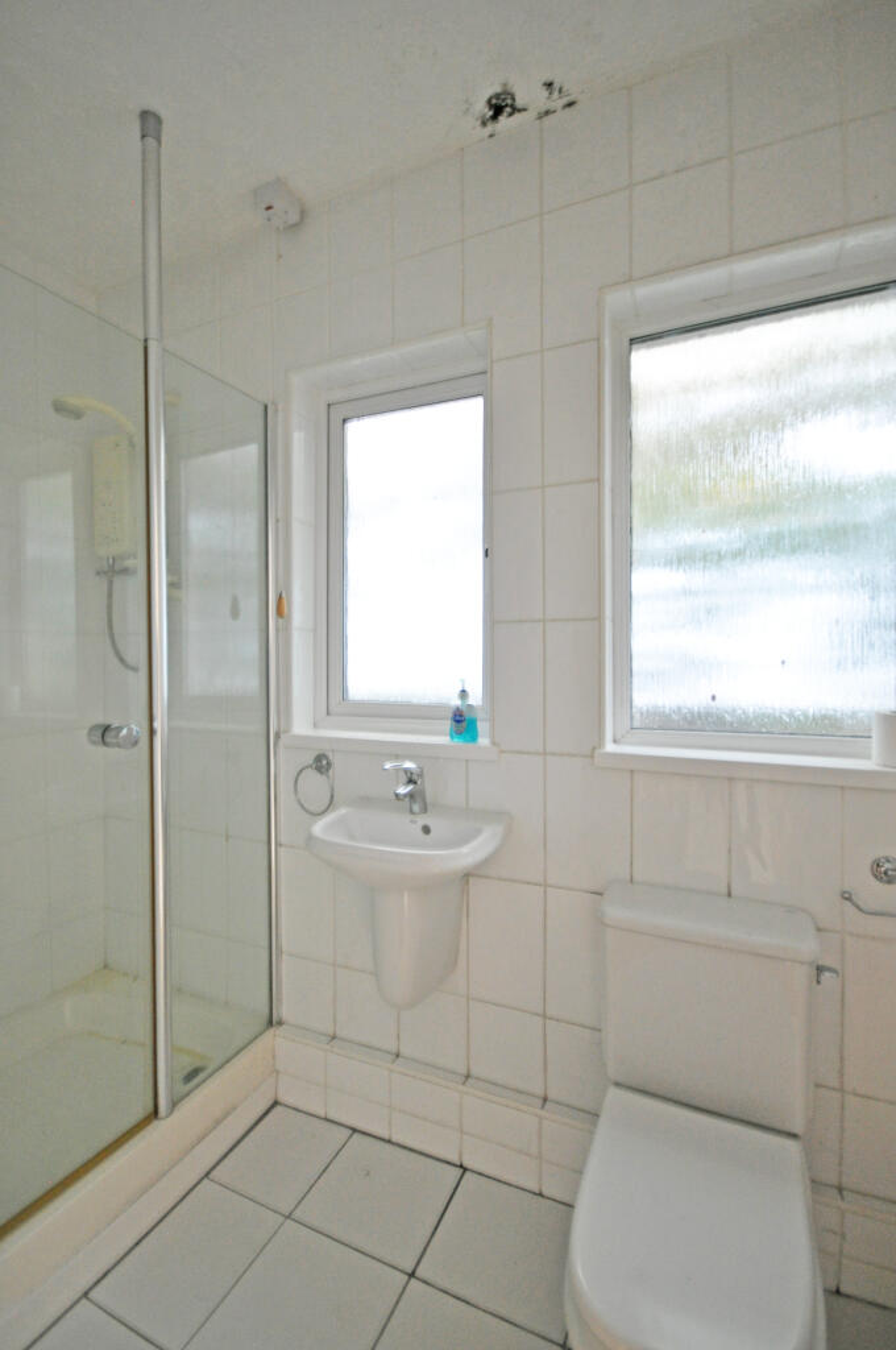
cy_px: 675
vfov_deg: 100.5
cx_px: 448
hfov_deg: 77.2
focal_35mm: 15
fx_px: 561
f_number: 4
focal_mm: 10
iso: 800
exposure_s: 1/4
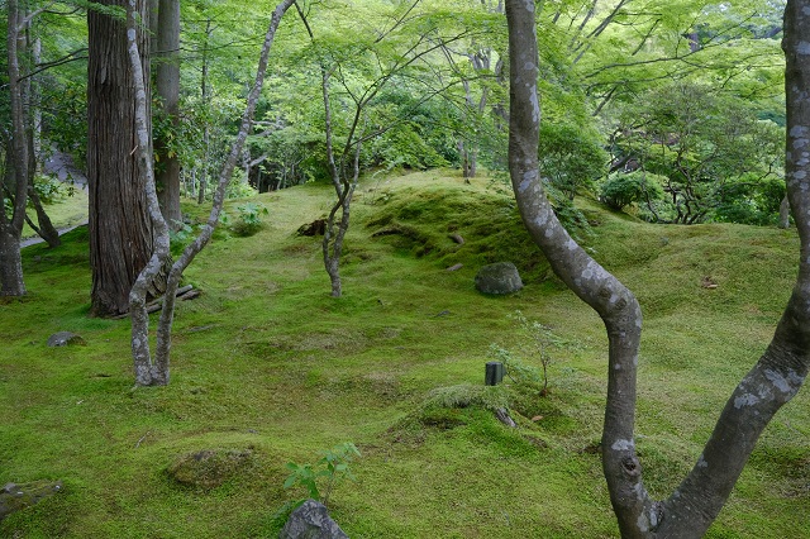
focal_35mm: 29
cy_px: 270
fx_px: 652
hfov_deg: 63.7
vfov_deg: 44.9
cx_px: 405
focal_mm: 19.2
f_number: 4
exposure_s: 1/400
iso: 1000
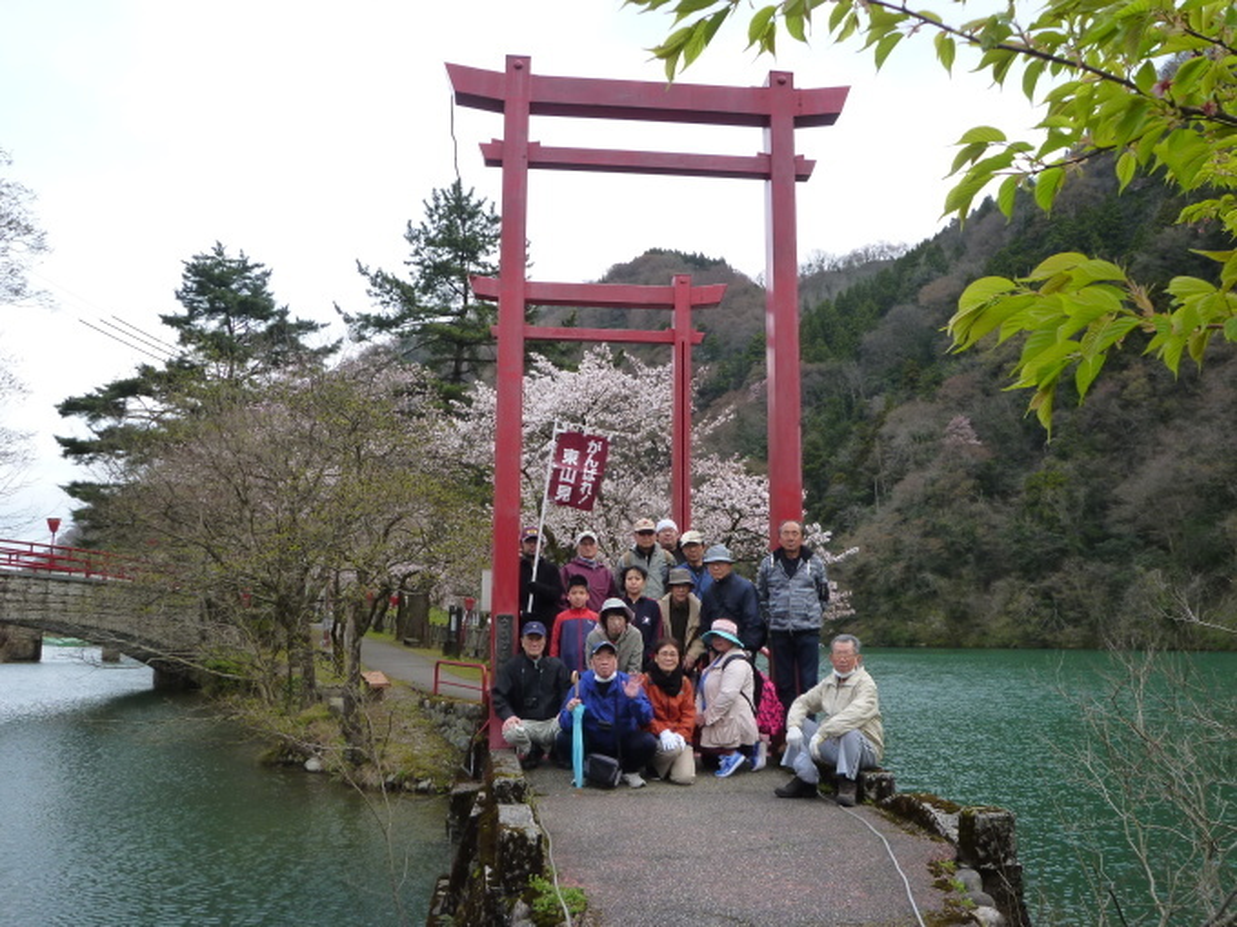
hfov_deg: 58.4
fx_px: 1108
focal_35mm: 31
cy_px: 464
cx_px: 618
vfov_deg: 45.4
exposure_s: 1/160
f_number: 4
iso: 125
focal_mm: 5.5
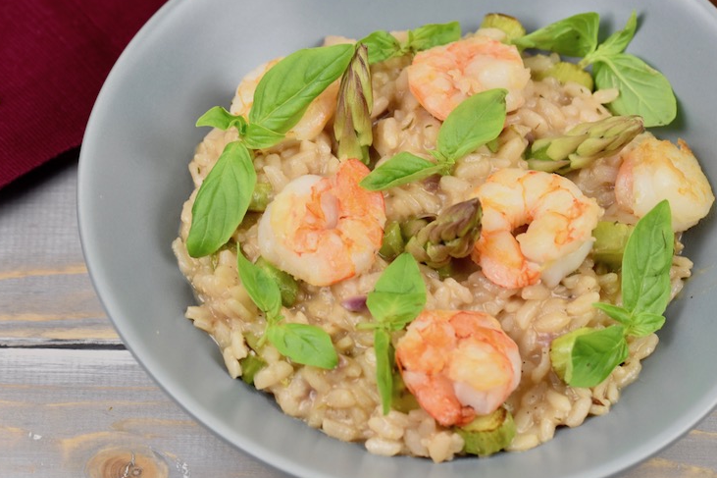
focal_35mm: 221
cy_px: 180
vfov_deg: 6.2
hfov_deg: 9.3
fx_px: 4394
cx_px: 458
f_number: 5
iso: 400
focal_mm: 105
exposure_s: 1/100
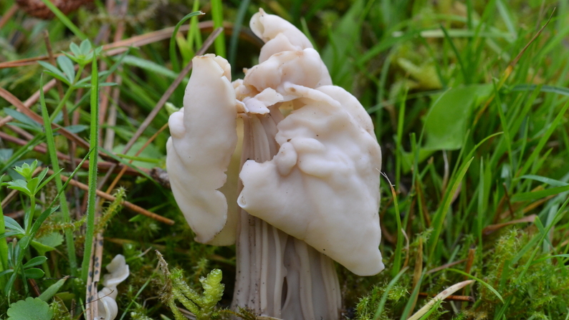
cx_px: 286
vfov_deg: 9.0
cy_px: 171
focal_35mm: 135
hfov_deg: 16.0
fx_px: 2030
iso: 800
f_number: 11
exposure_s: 1/200
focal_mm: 85
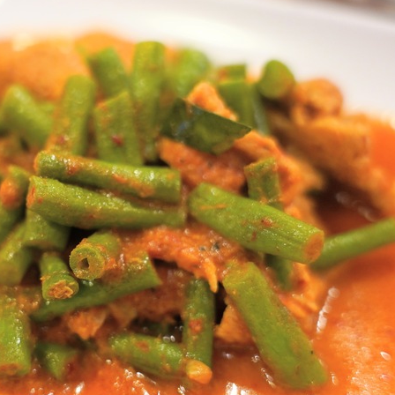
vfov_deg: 30.9
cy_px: 225
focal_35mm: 55
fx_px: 712
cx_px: 107
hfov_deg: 30.5
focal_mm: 29.1
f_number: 2.8
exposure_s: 1/160
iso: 1600
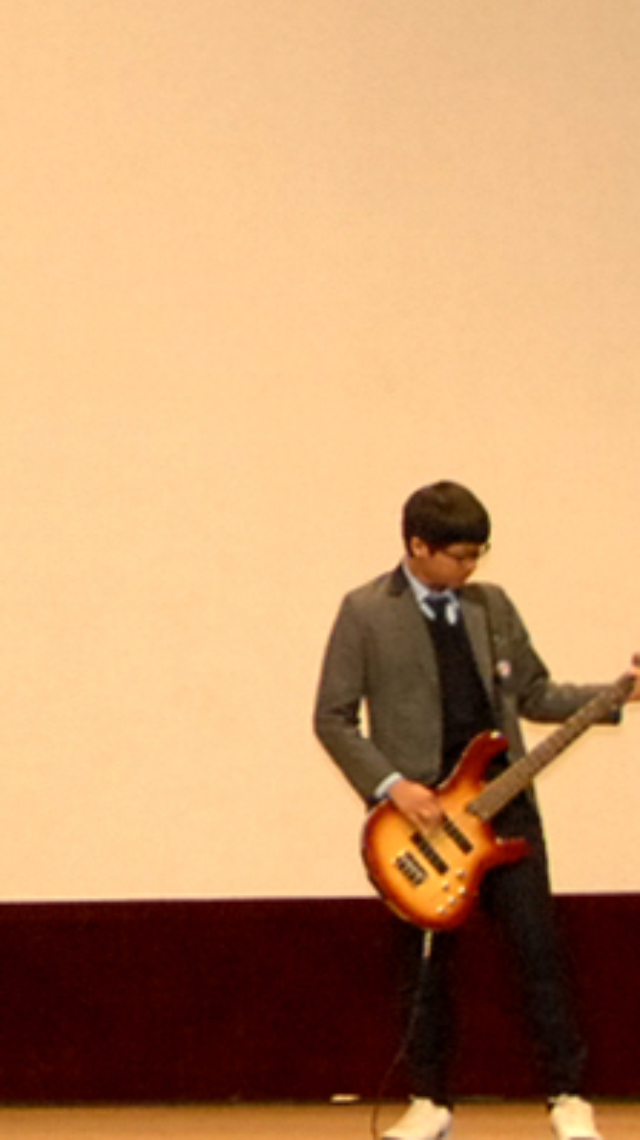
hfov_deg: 4.0
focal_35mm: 297
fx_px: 8965
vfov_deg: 7.2
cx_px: -1240
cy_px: -132
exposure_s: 1/60
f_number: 6.7
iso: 800
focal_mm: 35
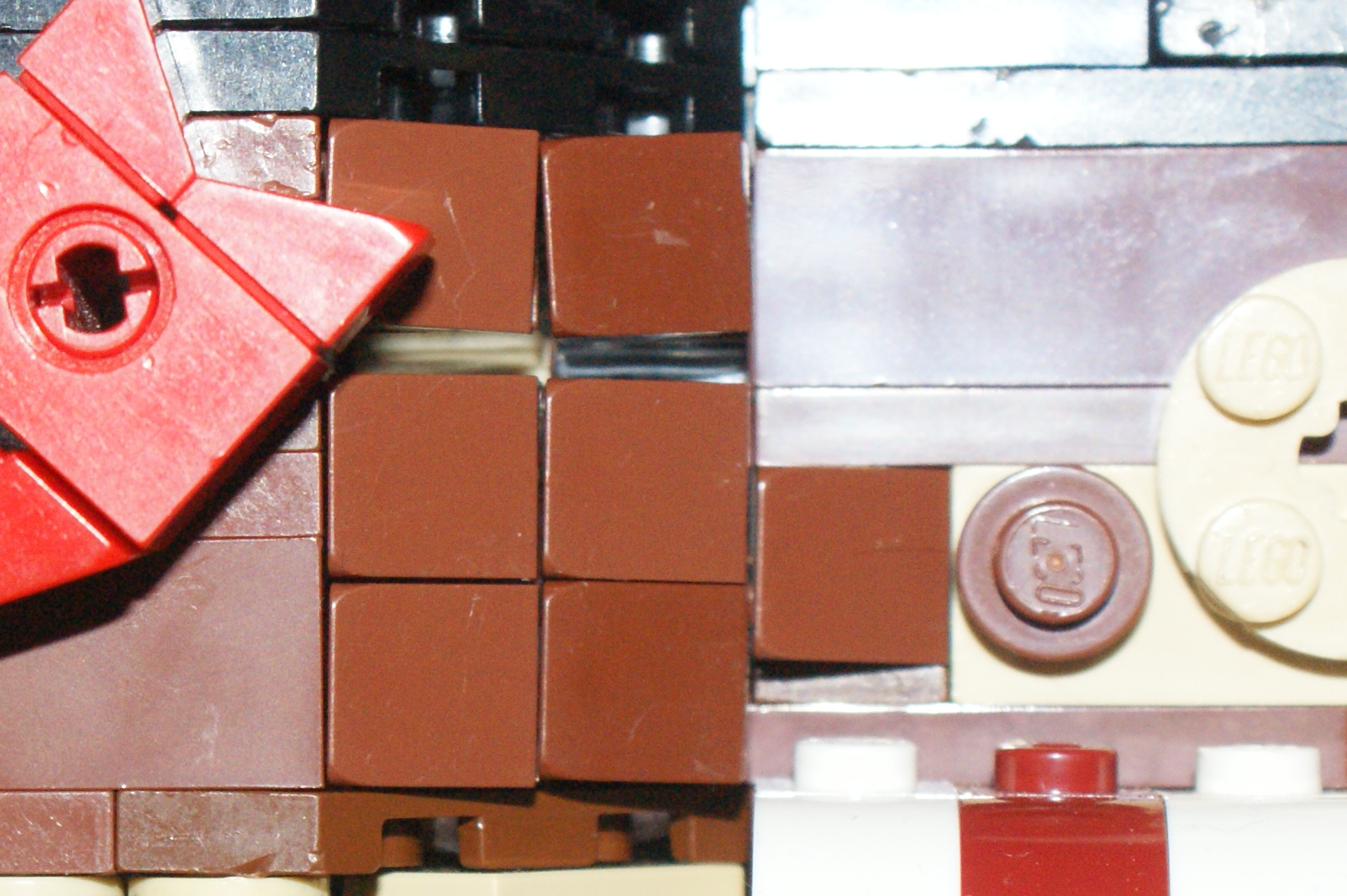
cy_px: 785
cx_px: 125
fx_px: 5626
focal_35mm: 150
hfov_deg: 13.5
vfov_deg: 9.1
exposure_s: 1/60
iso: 400
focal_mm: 35
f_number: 6.3
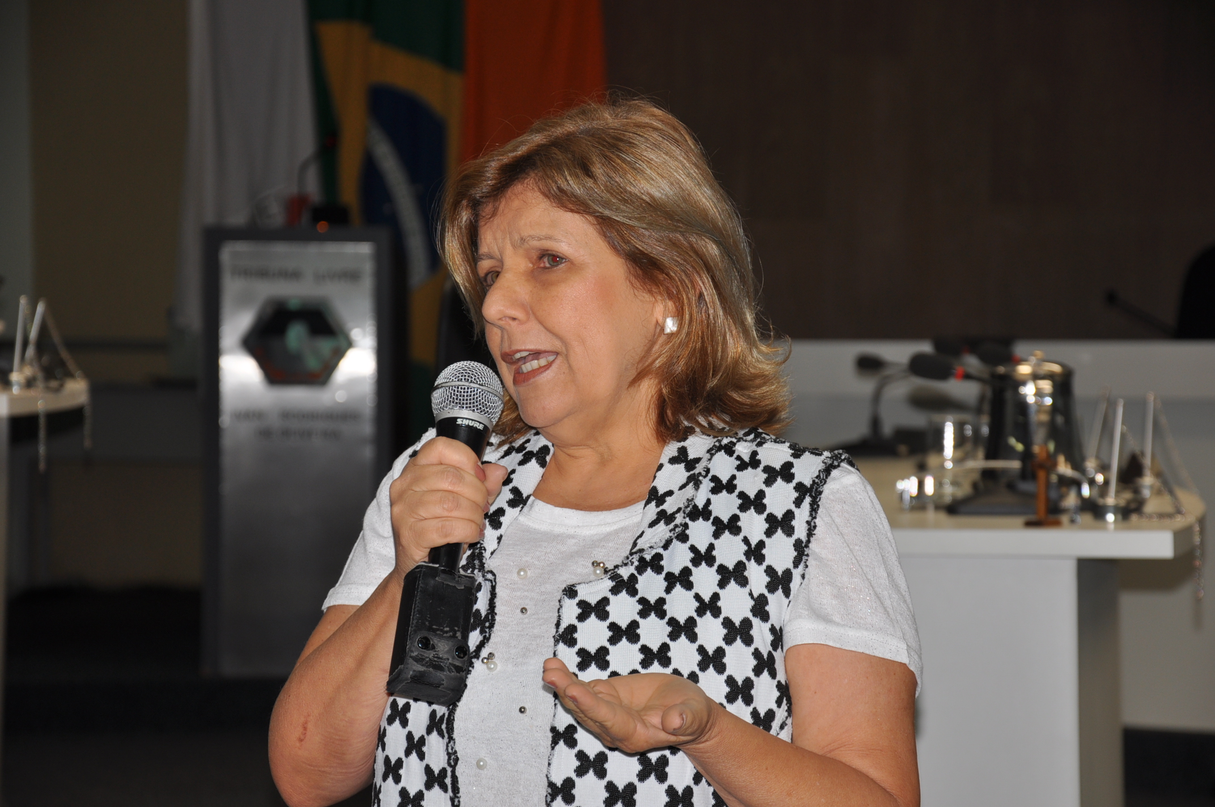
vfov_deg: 12.1
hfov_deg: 18.2
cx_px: 608
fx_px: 3792
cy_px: 404
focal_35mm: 112
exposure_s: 1/60
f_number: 5.3
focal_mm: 75
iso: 200
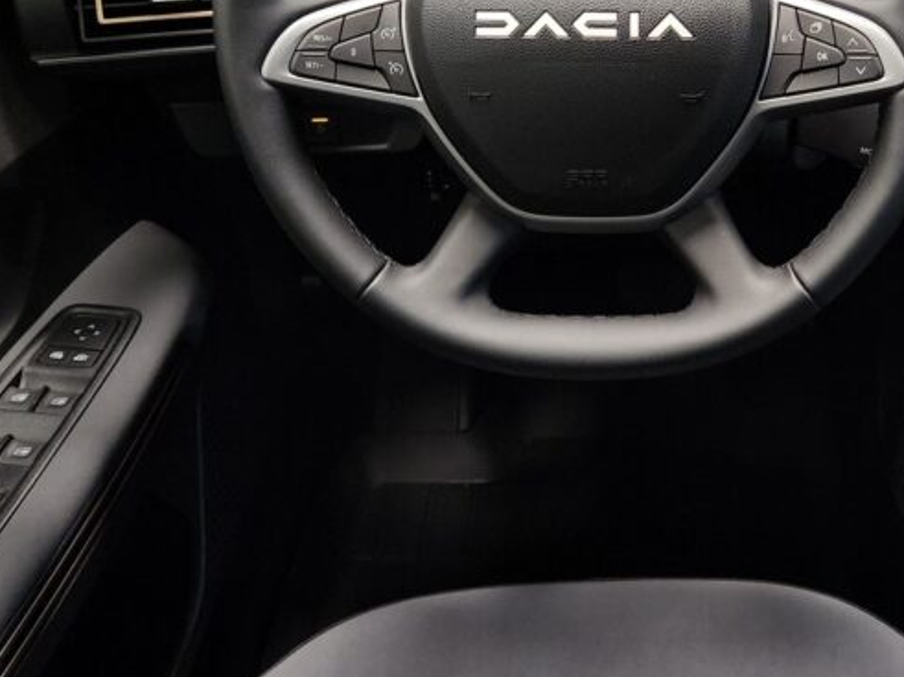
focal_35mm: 48
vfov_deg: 30.0
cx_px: 696
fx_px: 1253
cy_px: 219
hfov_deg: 38.5
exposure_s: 1/100
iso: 500
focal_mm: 5.4
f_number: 1.8
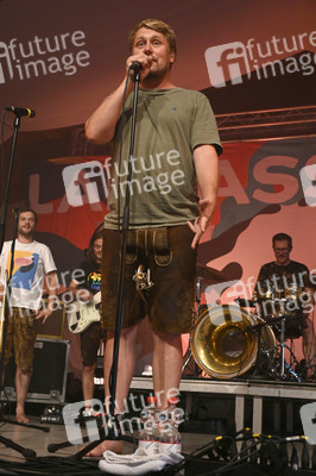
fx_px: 554
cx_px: 158
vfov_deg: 46.4
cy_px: 238
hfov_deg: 31.8
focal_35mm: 42
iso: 3200
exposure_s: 1/60
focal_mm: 42
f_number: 6.3
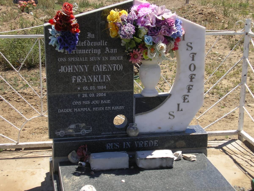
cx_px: 127
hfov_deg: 27.4
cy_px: 96
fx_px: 521
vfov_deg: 20.7
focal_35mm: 71
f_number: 3.9
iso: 50
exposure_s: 1/500
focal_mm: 10.9
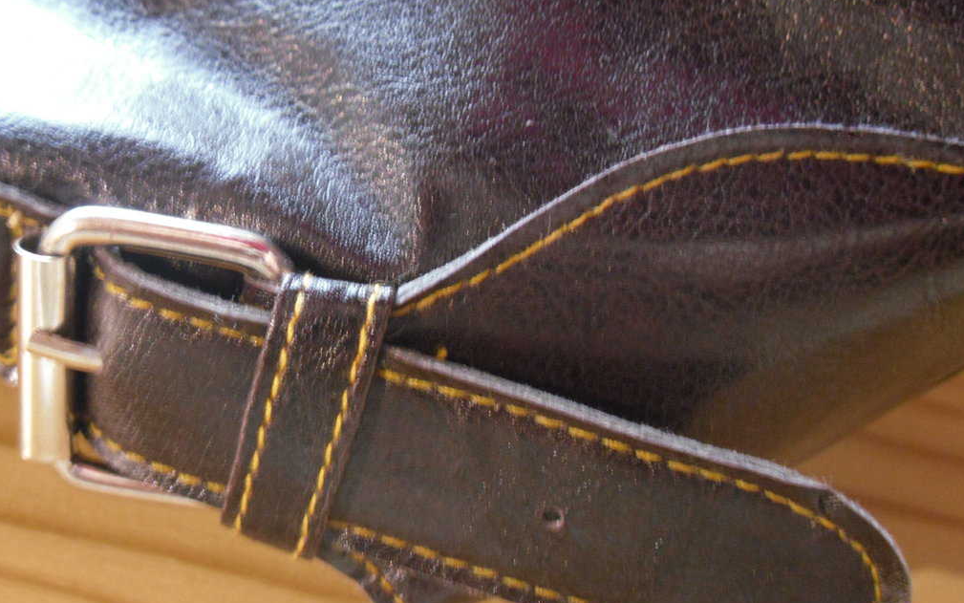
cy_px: 376
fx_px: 1655
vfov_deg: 20.6
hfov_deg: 32.4
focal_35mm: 63
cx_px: 387
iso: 400
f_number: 3.5
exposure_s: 1/3
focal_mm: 6.3
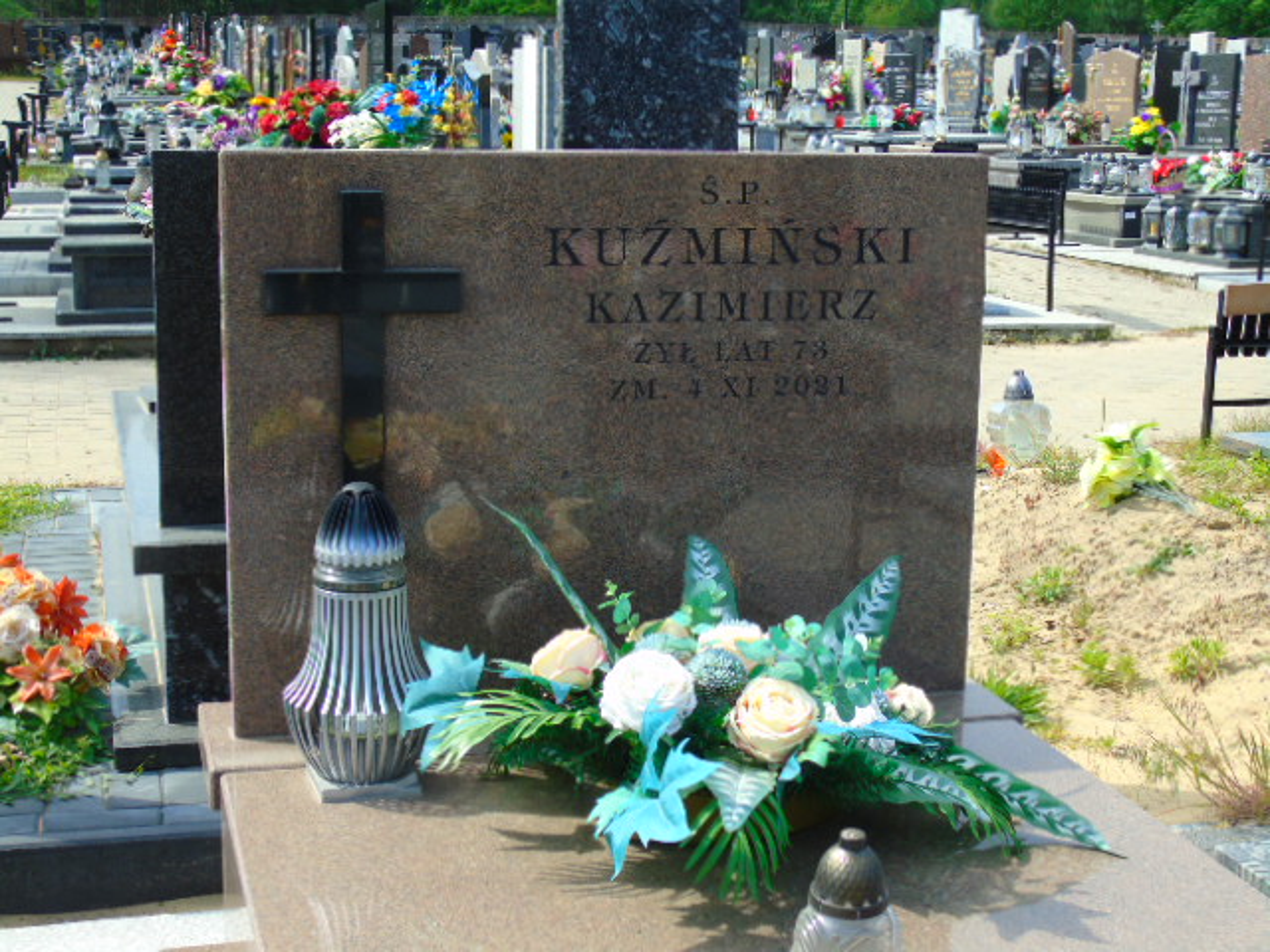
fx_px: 1981
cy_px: 476
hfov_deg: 35.5
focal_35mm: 54
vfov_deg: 27.0
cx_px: 635
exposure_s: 1/320
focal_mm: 9.6
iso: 80
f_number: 4.3
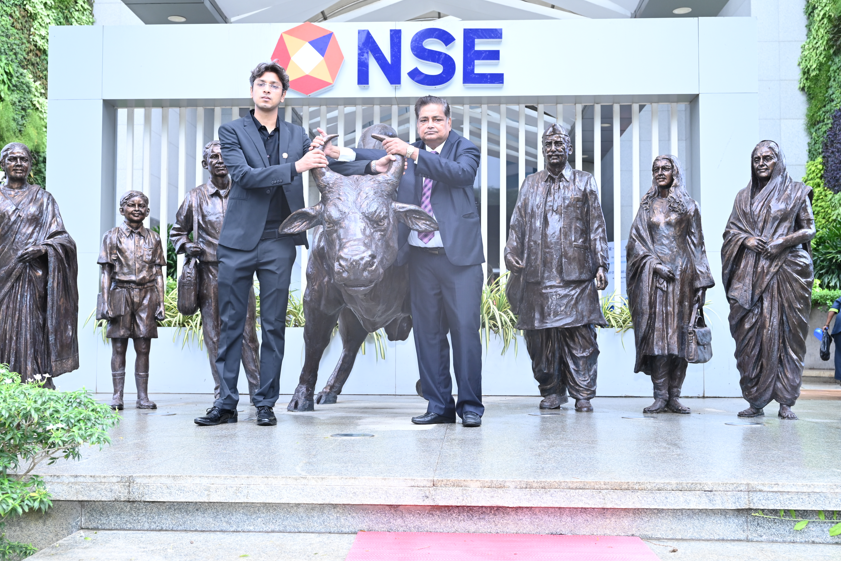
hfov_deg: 48.5
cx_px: 418
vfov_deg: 33.4
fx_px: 934
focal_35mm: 40
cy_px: 274
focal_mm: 39
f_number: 6.3
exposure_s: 1/125
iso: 1000
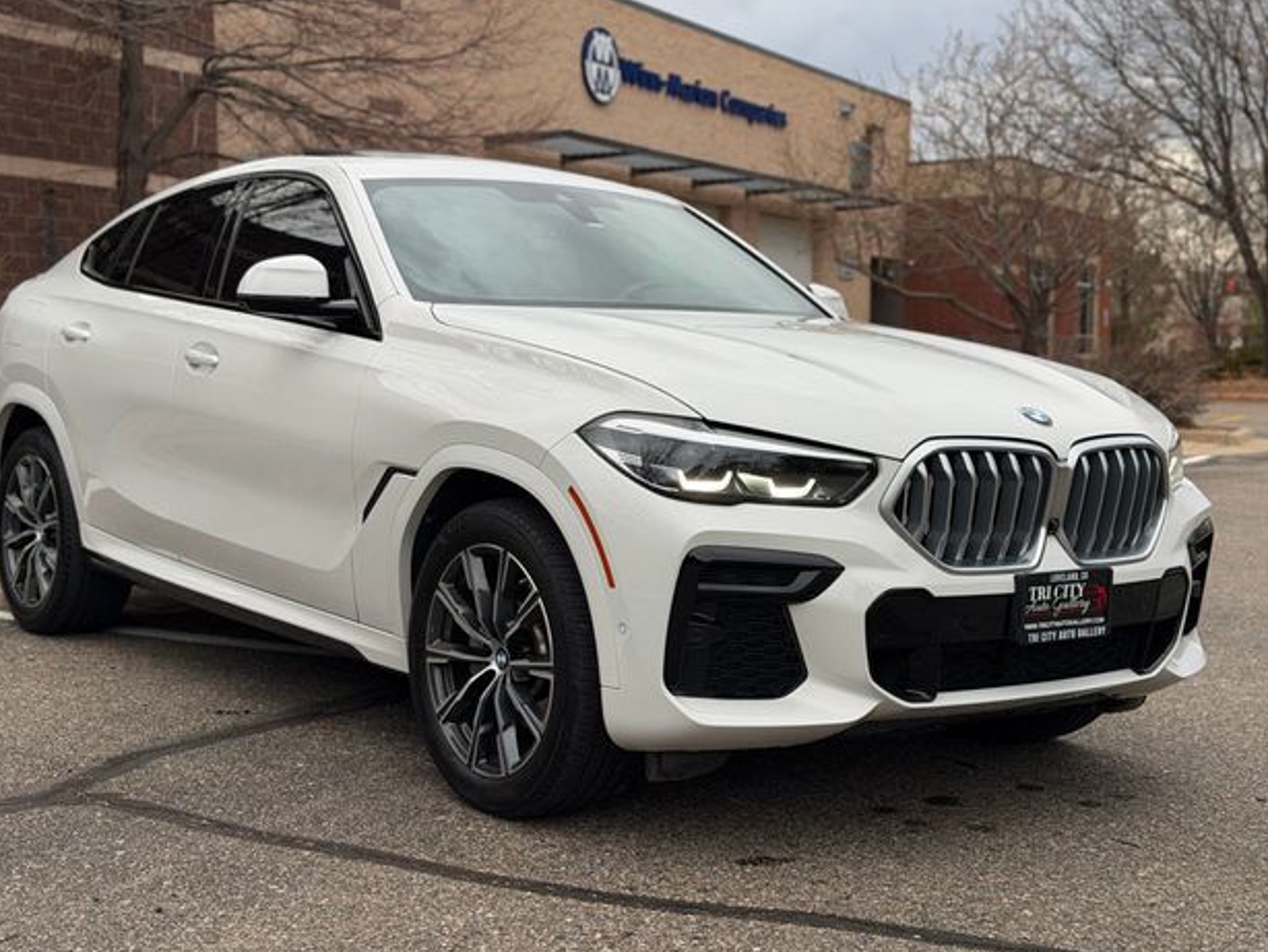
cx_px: 615
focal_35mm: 50
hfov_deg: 38.2
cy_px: 467
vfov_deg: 29.1
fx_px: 1832
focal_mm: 6.76
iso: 80
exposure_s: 1/587
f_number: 1.78
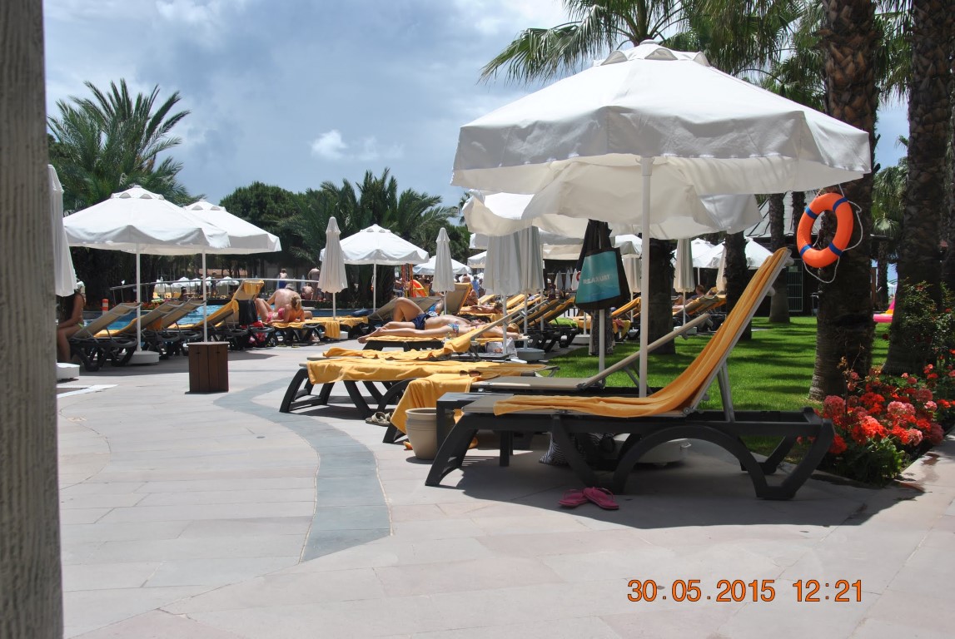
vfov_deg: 37.0
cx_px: 478
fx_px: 956
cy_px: 320
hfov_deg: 53.1
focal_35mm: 36
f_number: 9
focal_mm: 24
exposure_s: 1/320
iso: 100
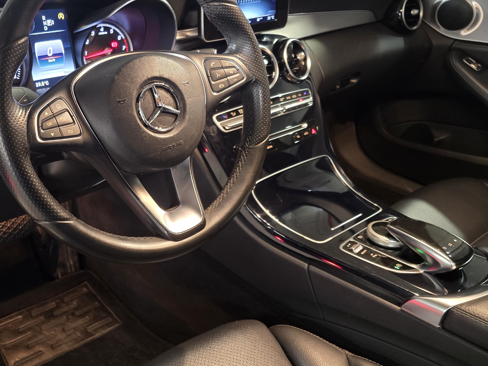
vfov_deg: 42.7
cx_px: 148
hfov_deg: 53.8
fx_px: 465
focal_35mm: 33
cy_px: 142
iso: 1250
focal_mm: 6.3
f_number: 1.7
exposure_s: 1/19.3
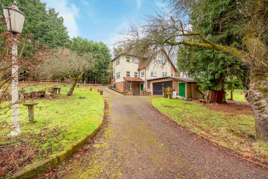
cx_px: 134
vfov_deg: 81.3
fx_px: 104
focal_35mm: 14
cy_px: 90
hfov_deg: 104.2
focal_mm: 14
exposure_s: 1/30
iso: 250
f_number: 9
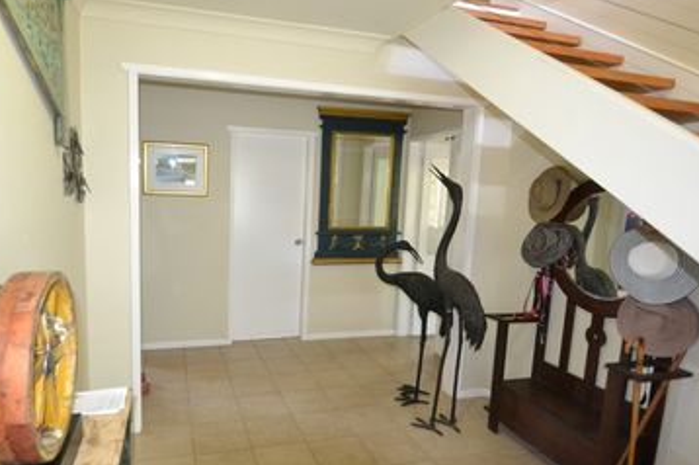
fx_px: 420
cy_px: 243
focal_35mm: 22
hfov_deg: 79.1
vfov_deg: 57.9
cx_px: 303
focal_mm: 11
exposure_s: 1/60
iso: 3200
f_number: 3.5
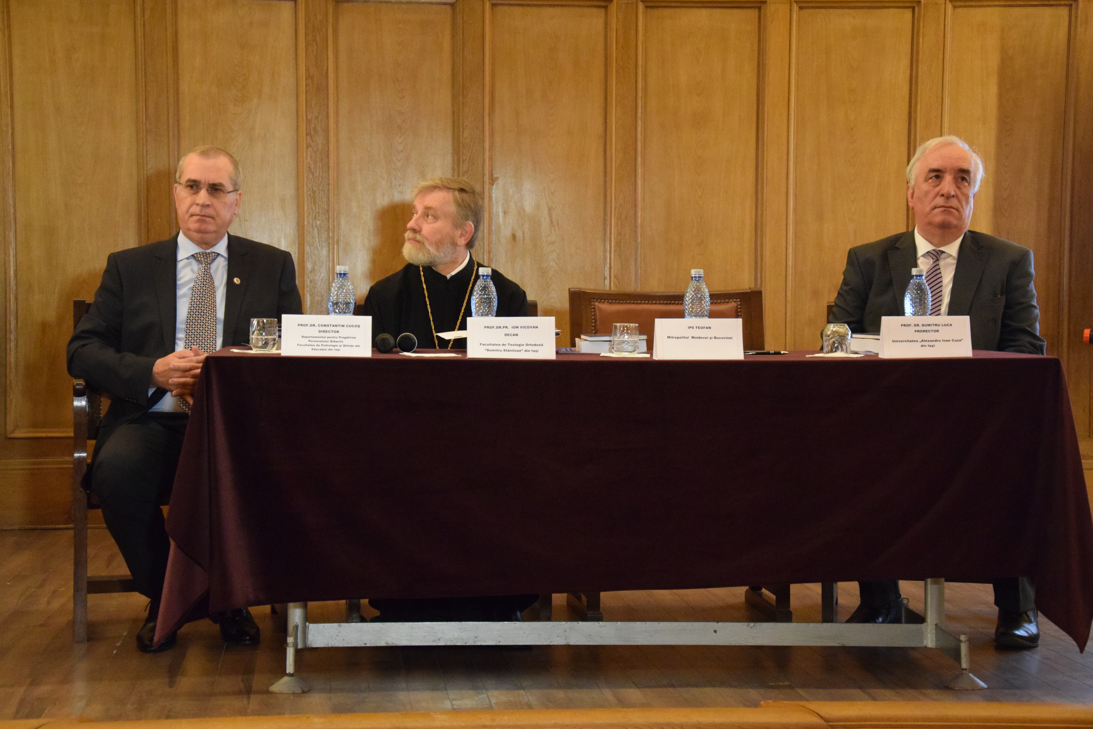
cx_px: 546
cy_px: 364
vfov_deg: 18.9
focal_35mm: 72
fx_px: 2186
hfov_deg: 28.1
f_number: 4.8
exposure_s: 1/30
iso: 5000
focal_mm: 48
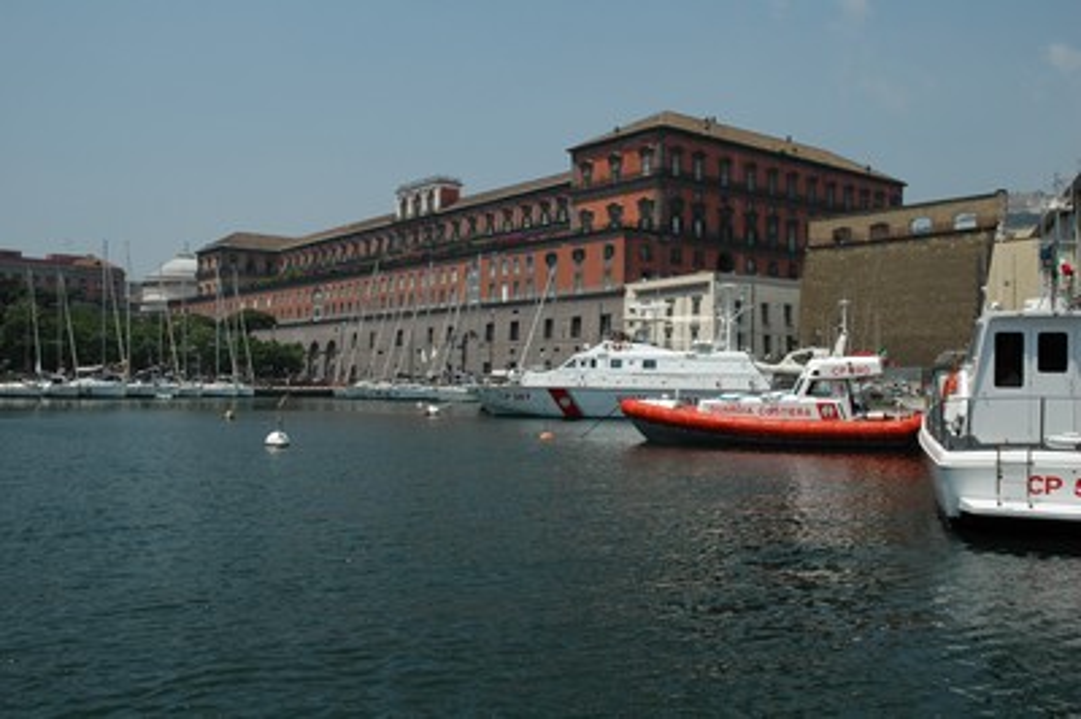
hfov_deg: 53.2
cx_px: 540
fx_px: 1080
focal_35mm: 36
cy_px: 360
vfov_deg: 36.8
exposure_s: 1/350
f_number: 11
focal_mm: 24
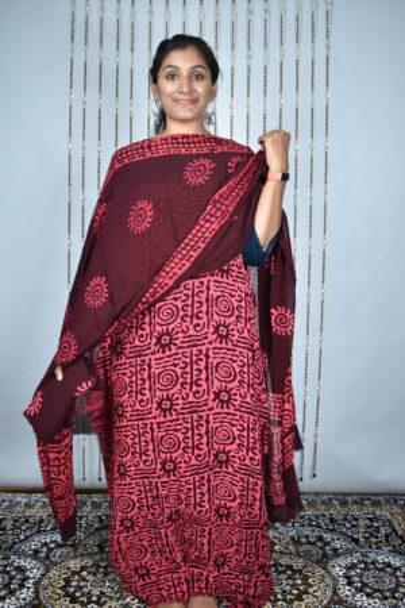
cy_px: 304
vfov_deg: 55.1
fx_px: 582
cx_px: 202
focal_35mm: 34
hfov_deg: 38.4
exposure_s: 1/30
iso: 200
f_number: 4.5
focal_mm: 23
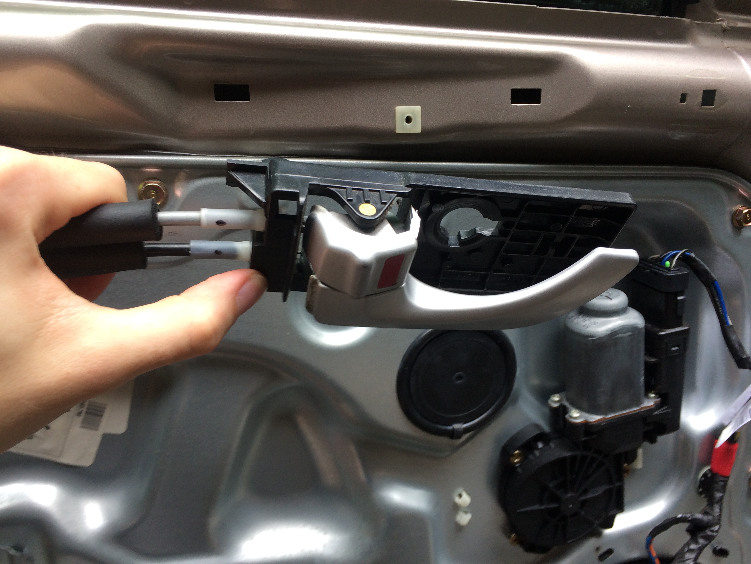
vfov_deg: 48.2
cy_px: 282
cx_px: 376
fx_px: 629
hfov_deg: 61.7
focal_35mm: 29
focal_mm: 4.15
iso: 50
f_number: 2.2
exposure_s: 1/60
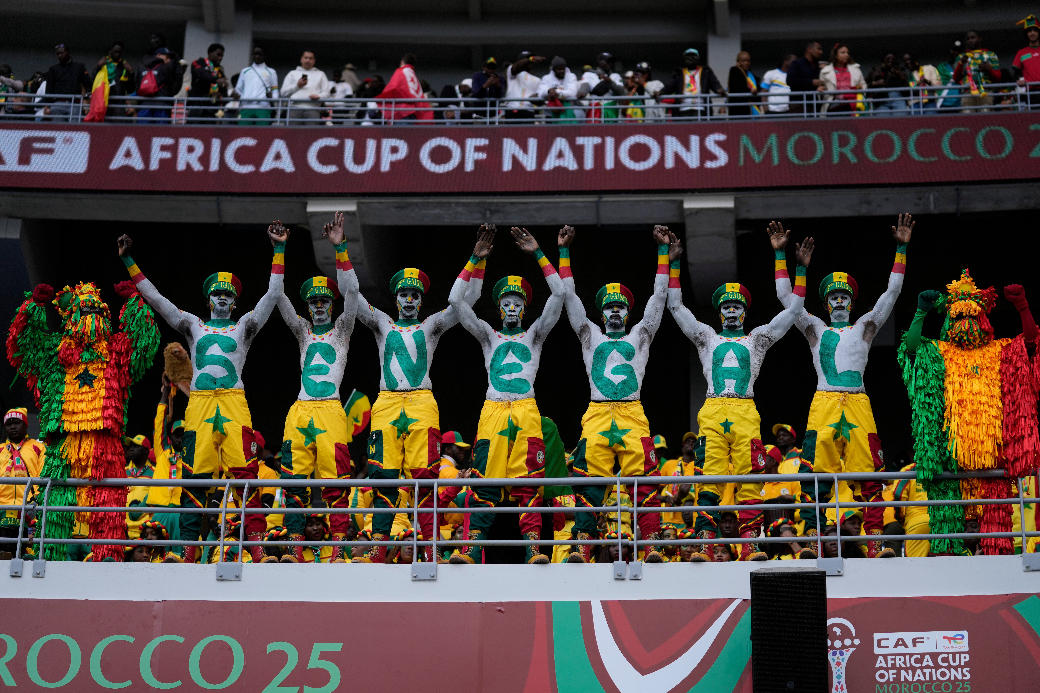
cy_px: 346
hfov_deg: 22.9
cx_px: 520
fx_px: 2571
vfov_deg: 15.4
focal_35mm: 89
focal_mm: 89
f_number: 2.8
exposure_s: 1/1600
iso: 320
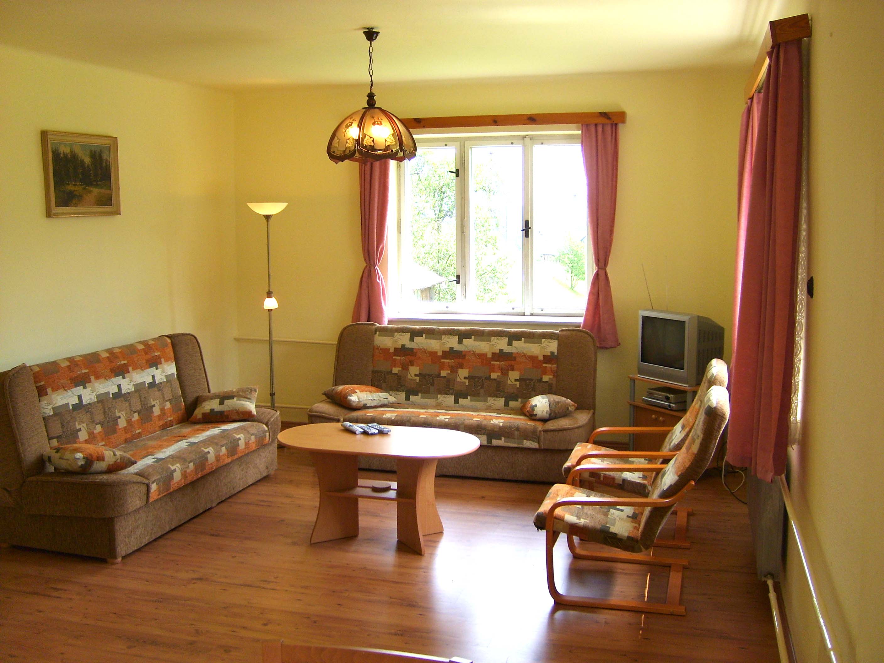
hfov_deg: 52.6
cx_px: 442
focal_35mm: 35
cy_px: 332
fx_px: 894
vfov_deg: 40.7
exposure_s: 1/125
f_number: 2.8
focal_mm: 5.8
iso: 50
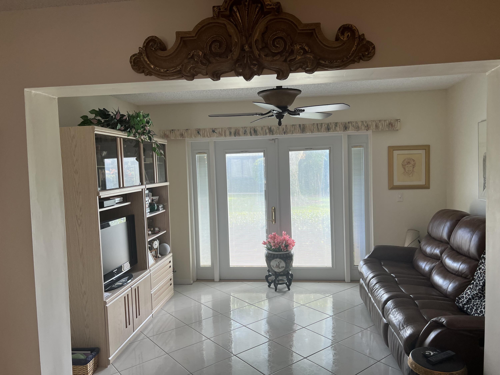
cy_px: 188
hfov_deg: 67.3
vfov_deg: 53.1
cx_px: 250
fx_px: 376
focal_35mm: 26
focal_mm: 5.7
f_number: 1.5
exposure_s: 1/120
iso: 80
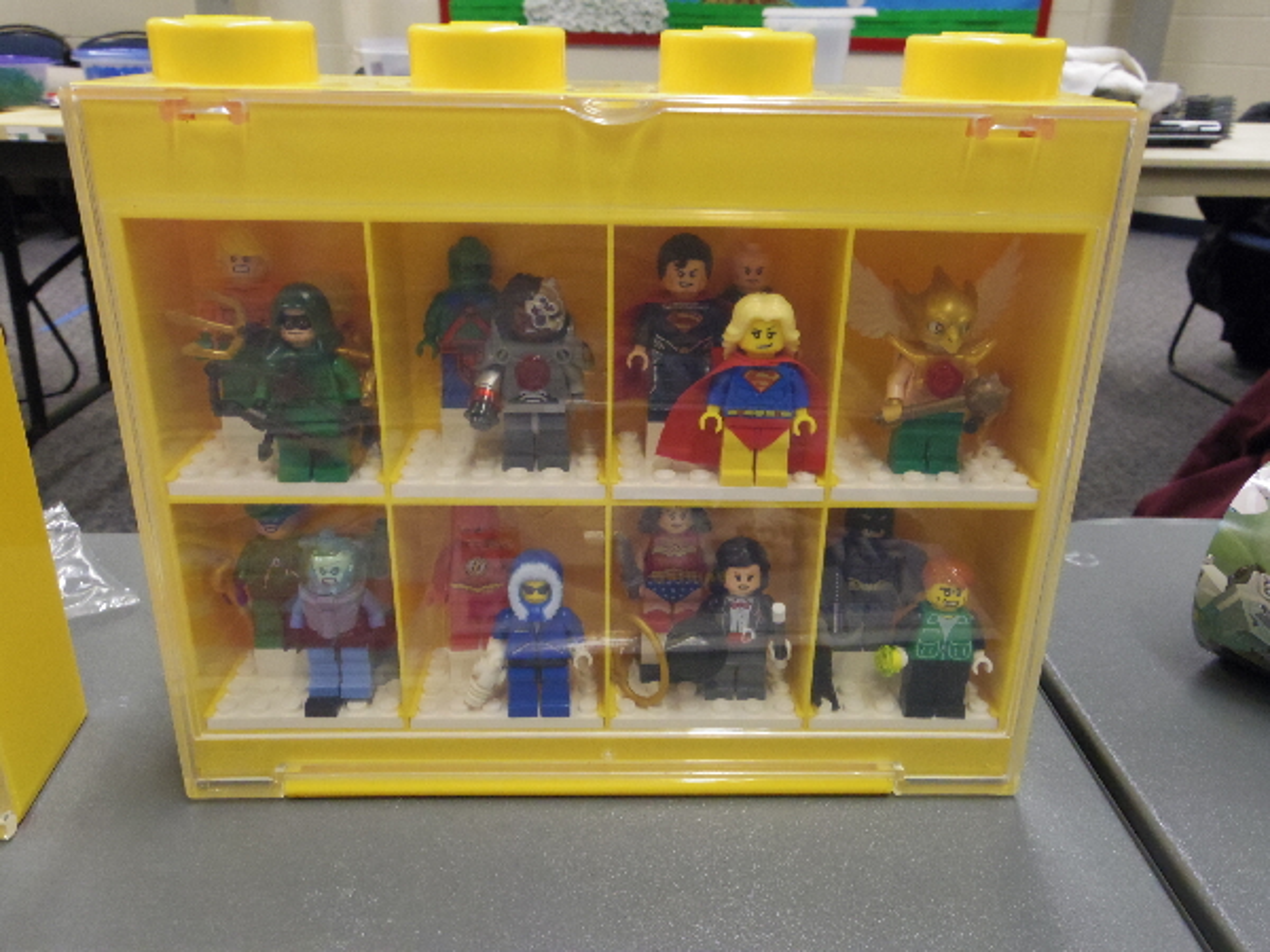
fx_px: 1064
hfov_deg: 61.7
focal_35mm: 29
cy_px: 476
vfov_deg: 48.2
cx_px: 635
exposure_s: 1/50
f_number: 4.5
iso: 1250
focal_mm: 5.3
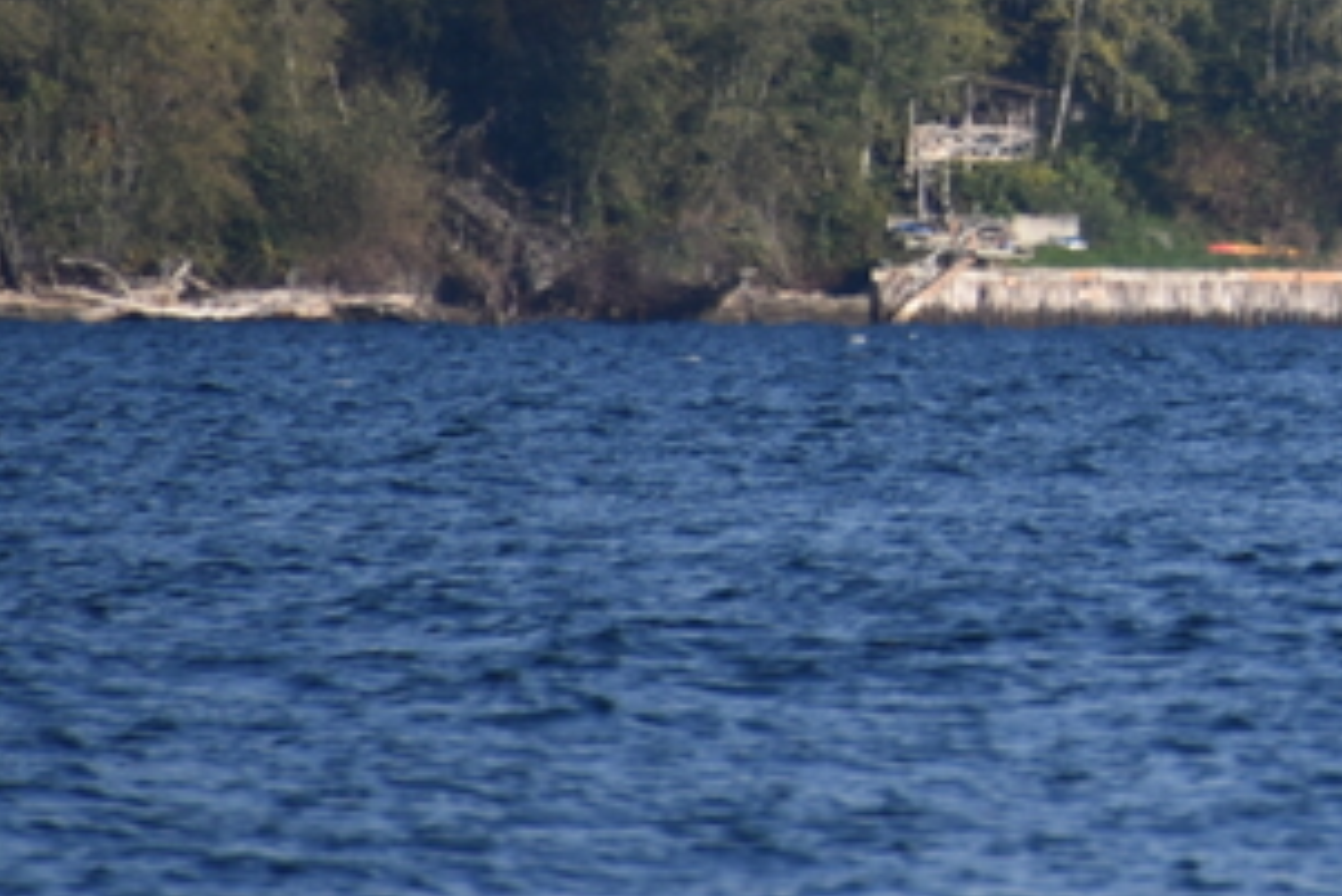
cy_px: -673
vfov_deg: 1.1
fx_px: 47587
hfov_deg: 1.6
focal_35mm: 1276
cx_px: 2778
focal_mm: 300
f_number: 5.6
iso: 220
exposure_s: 1/640
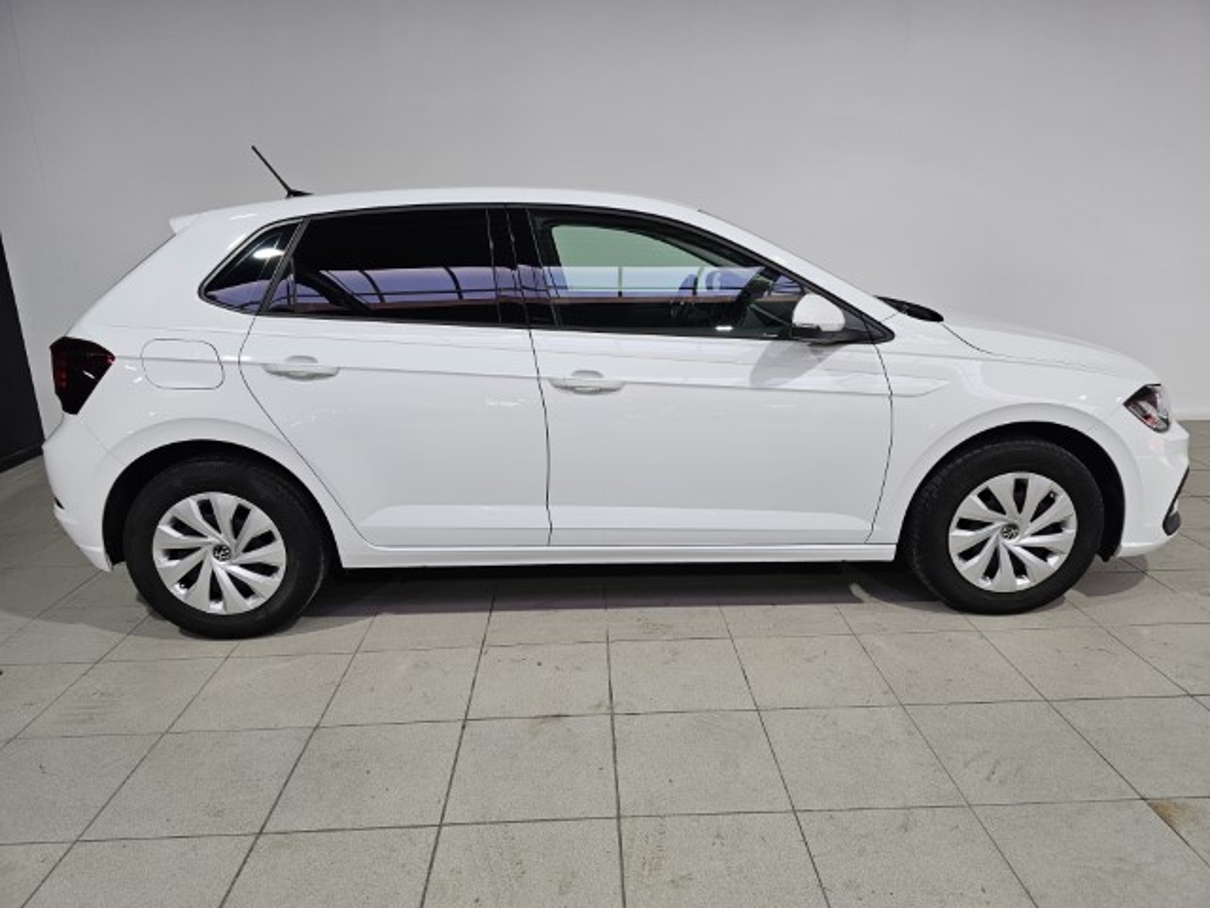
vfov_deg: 58.9
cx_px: 605
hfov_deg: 73.9
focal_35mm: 23
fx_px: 804
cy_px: 454
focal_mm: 6.3
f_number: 1.7
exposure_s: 1/100
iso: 64
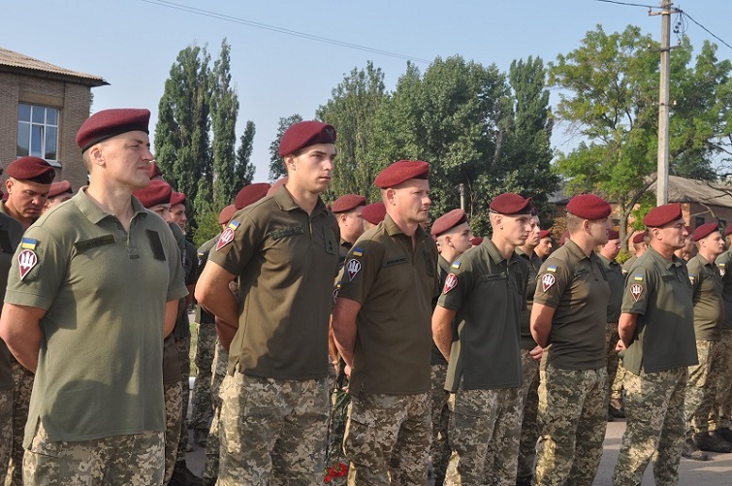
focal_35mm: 48
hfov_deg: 41.2
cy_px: 243
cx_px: 366
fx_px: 975
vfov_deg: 28.0
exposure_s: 1/200
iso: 200
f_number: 9
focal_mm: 32
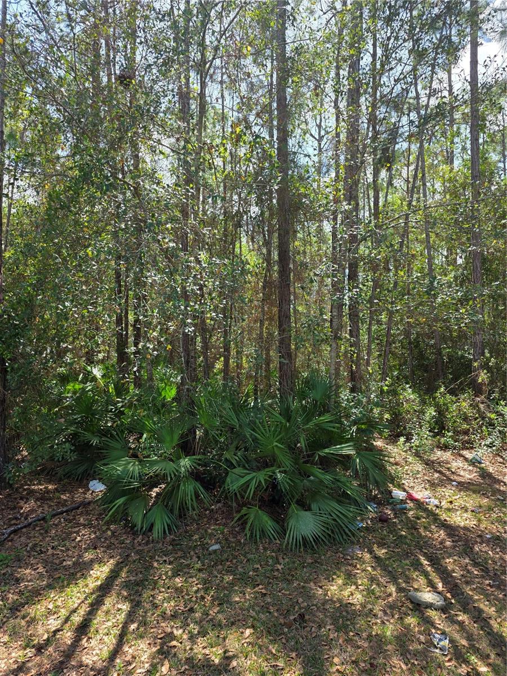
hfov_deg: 58.9
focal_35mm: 23
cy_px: 338
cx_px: 254
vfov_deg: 73.9
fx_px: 449
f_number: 1.7
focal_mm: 6.25
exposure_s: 1/1457
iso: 80
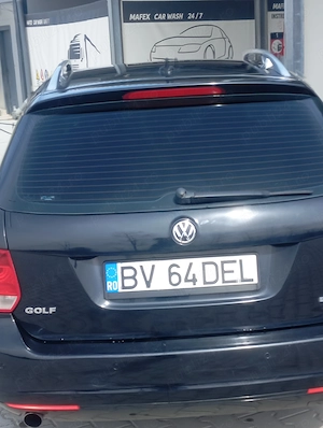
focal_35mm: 62
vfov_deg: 31.1
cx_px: 162
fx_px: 769
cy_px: 214
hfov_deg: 23.7
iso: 111
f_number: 1.8
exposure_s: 1/336
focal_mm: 4.22
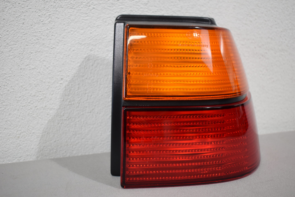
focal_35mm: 42
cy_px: 98
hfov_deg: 46.4
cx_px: 148
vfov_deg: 31.9
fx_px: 344
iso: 800
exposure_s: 1/200
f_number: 4.2
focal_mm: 28
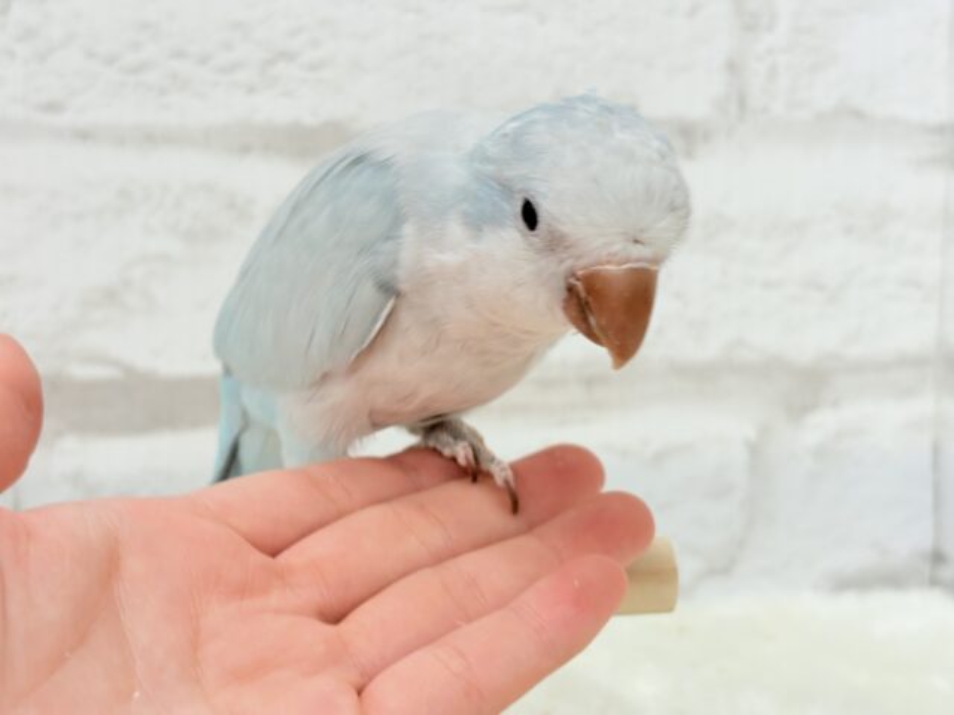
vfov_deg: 28.0
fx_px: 1433
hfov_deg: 36.8
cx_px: 477
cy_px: 358
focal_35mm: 52
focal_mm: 5.96
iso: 50
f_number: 1.6
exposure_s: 1/50
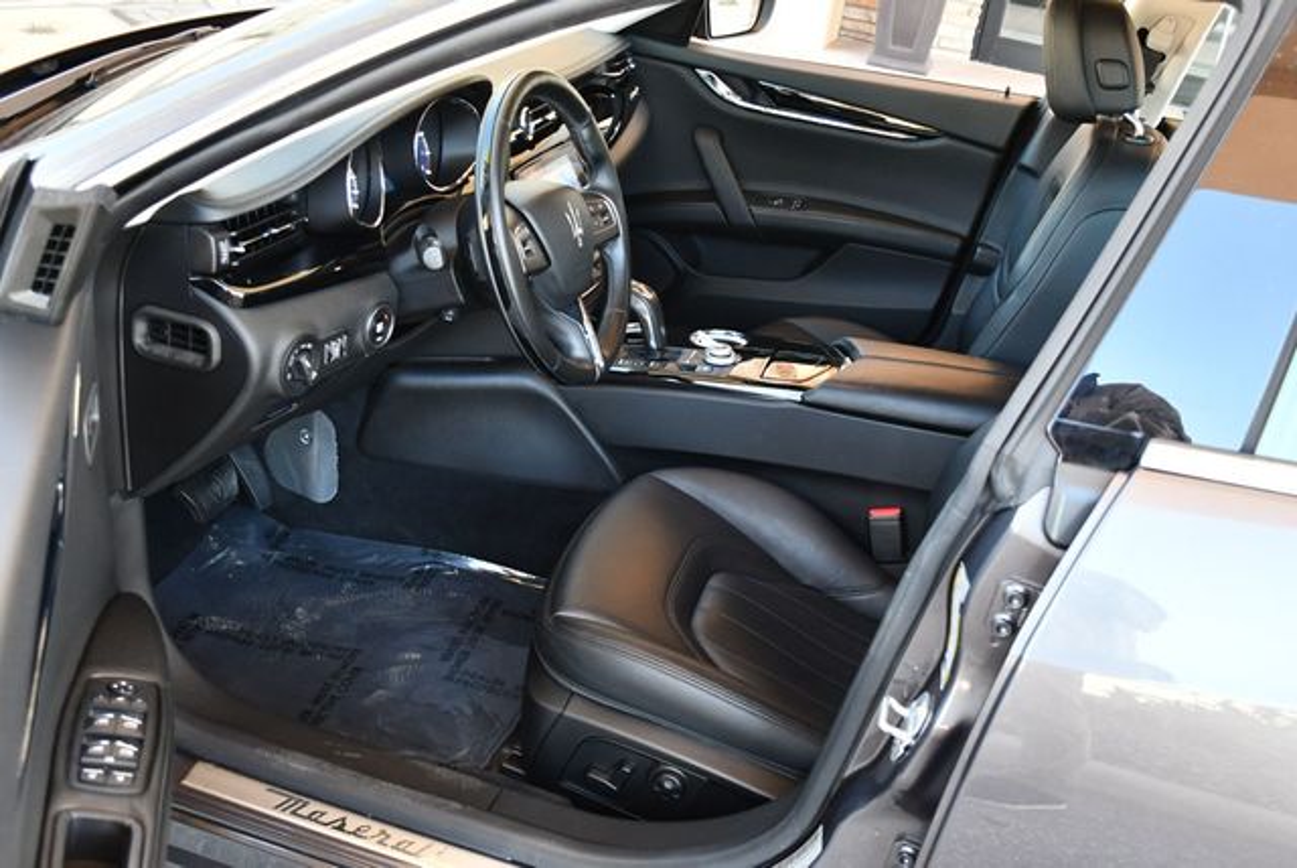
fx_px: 1298
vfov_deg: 36.9
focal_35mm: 36
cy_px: 434
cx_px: 648
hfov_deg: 53.1
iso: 800
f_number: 3.5
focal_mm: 18
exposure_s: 1/125
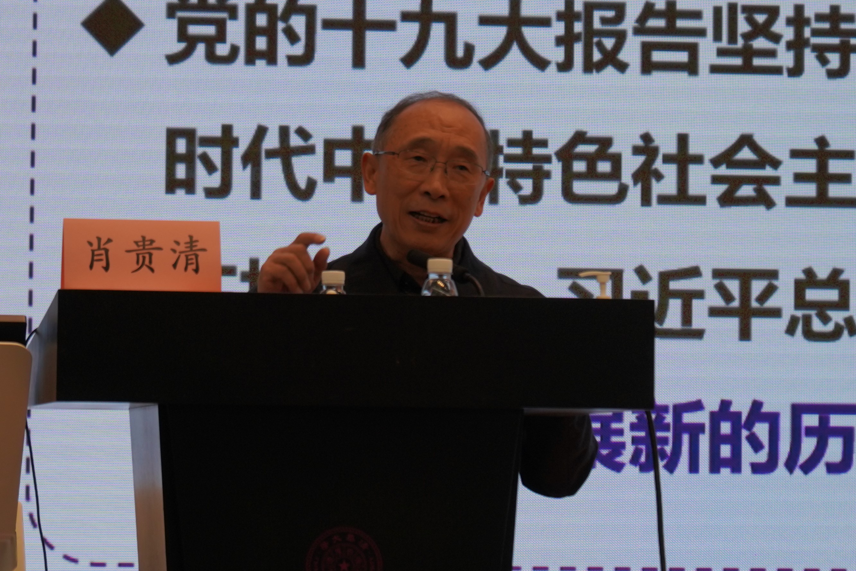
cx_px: 428
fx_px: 1664
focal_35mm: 70
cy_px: 286
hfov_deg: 28.8
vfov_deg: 19.5
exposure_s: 1/160
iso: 500
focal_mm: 70
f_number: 5.6
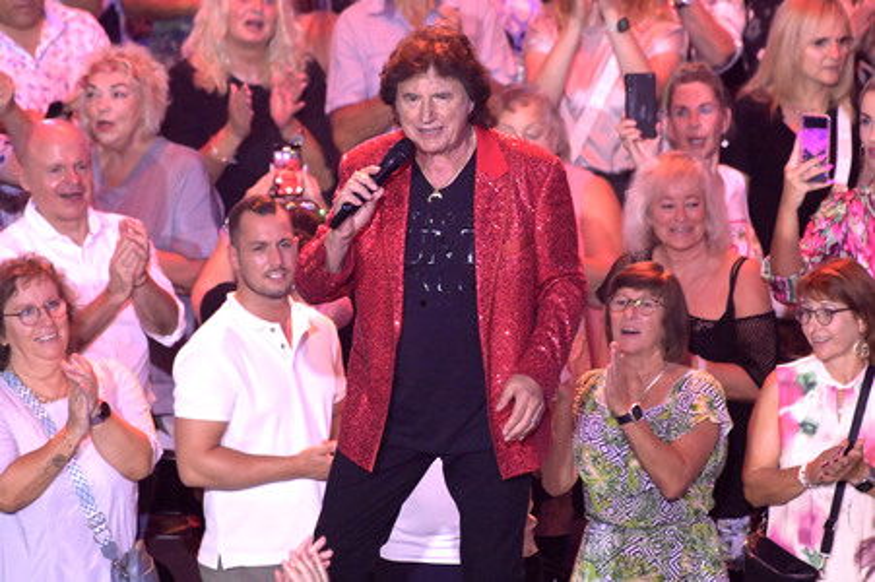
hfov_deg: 4.1
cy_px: 291
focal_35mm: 500
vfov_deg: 2.7
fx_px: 12144
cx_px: 438
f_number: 5.6
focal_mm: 500
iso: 16000
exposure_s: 1/400
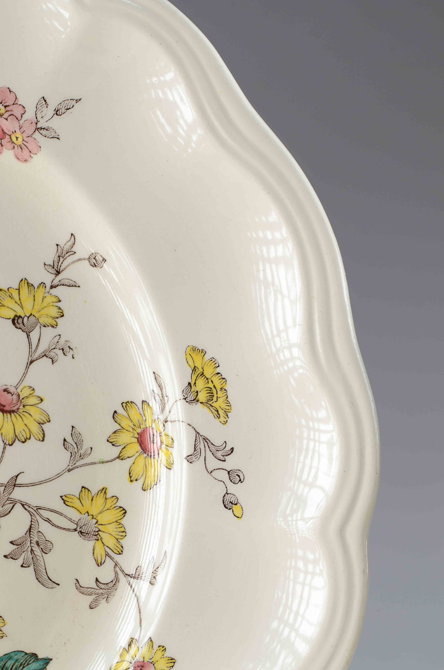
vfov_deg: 24.7
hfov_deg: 16.5
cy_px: 335
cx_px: 222
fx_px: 1533
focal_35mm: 82
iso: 100
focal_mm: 55
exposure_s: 1/80
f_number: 11
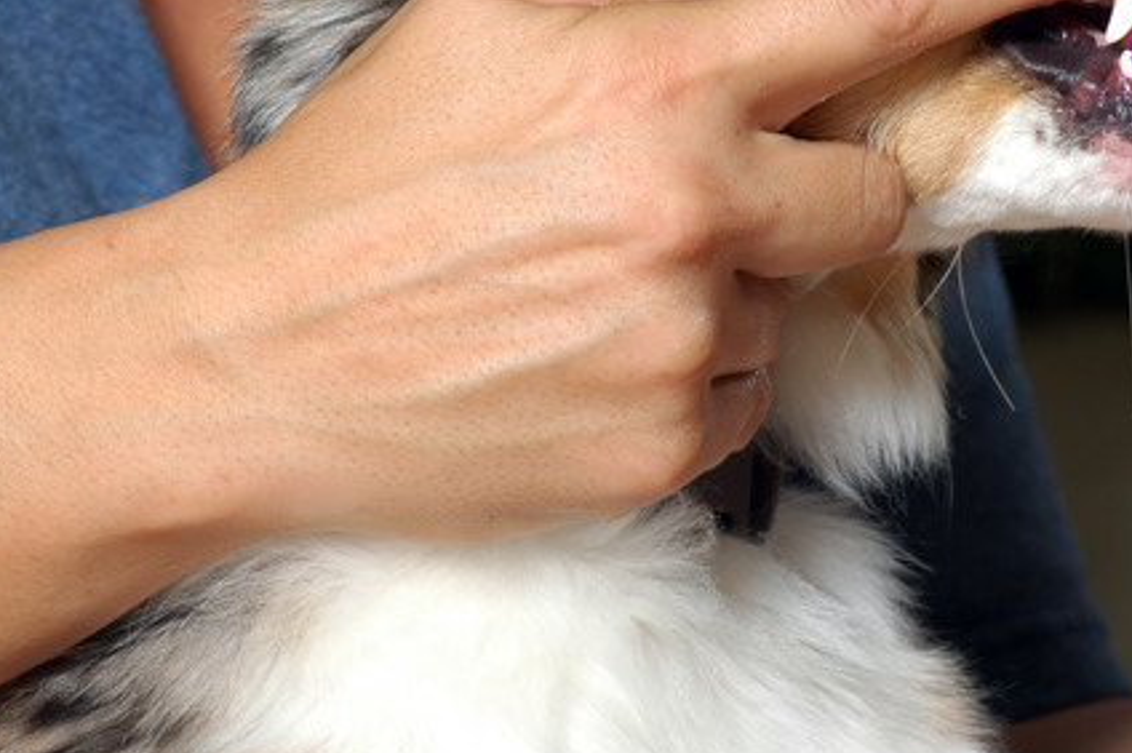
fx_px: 9709
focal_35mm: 309
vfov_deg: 4.4
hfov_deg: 6.7
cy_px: 259
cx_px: 796
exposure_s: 1/60
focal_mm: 112
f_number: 9
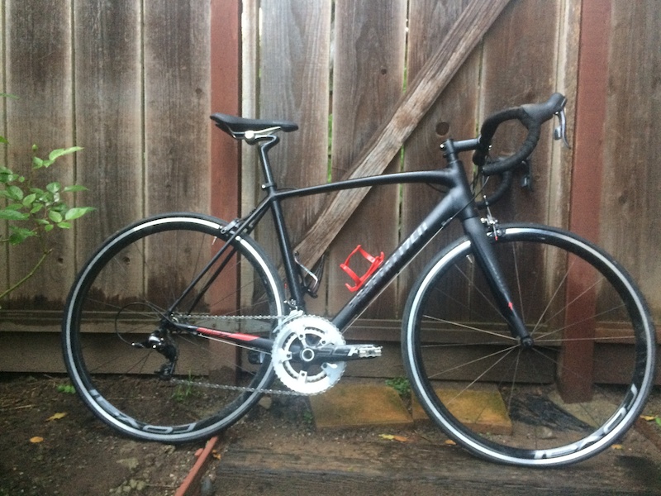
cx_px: 330
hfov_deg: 61.7
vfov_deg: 48.2
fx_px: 554
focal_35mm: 29
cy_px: 248
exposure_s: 1/24
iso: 320
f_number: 2.2
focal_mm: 4.15
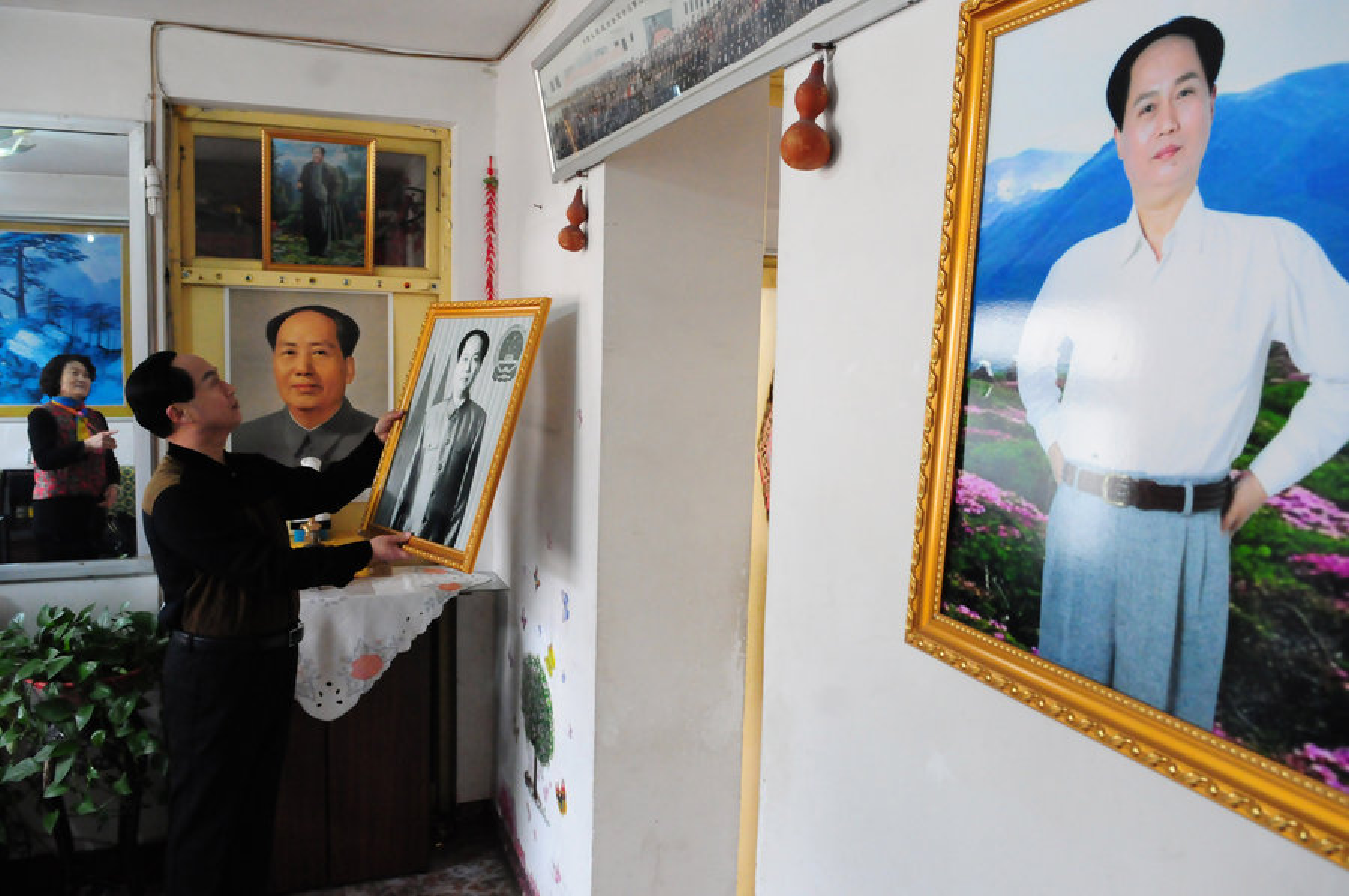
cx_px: 674
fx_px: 954
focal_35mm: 26
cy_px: 448
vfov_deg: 50.3
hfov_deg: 70.5
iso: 2500
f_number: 4.5
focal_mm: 17
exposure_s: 1/80
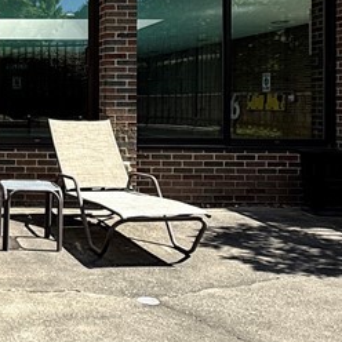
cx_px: -73
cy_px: 97
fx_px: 570
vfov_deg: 32.9
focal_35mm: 51
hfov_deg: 28.8
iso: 50
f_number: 2.2
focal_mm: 2.22
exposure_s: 1/701
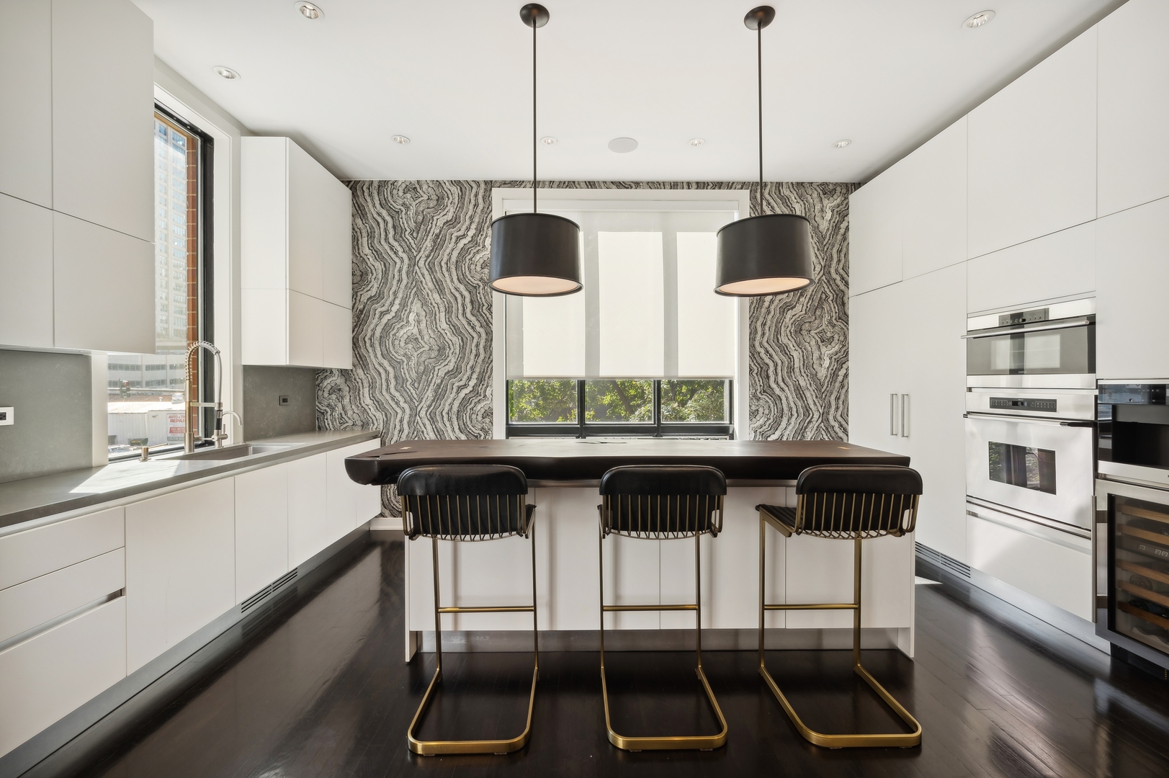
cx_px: 584
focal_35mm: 14
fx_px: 454
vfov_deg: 81.1
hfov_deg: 104.3
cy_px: 389
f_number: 10
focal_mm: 14
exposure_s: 1/15
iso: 100
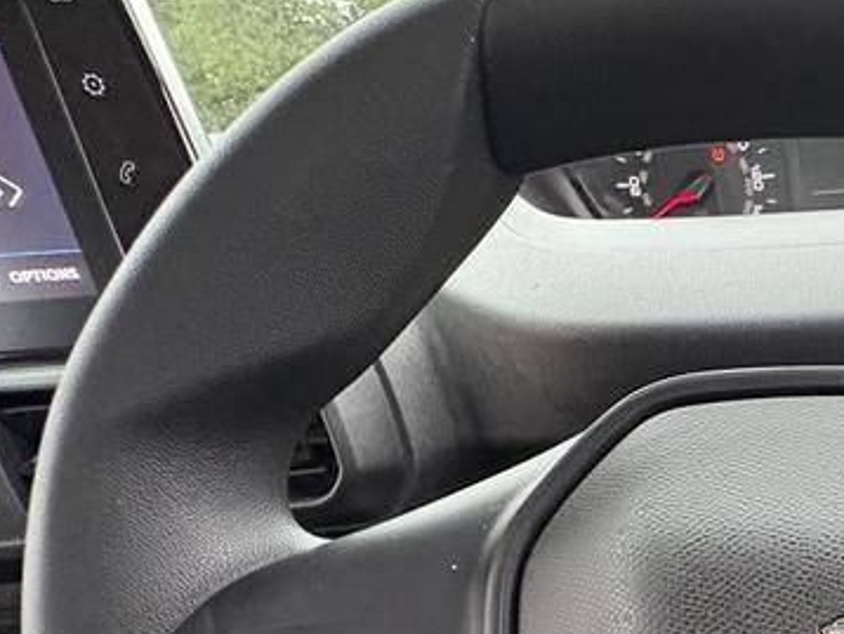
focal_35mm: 35
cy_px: 705
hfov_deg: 41.0
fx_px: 854
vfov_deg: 34.8
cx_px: 950
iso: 500
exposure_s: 1/60
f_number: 2.2
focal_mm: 2.22
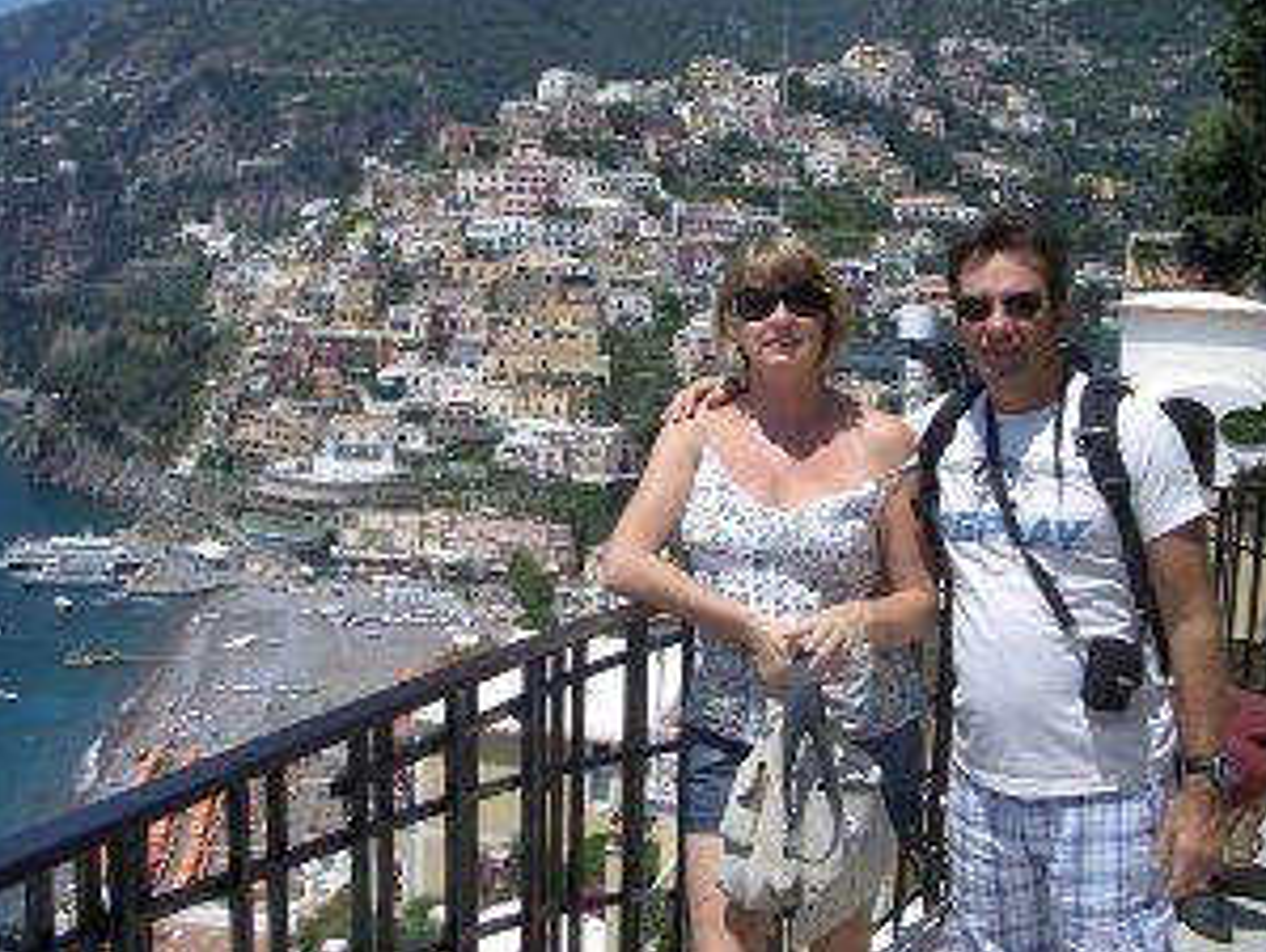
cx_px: 661
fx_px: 1501
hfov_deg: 45.7
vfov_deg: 35.2
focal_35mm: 41
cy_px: 413
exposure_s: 1/800
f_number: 4.3
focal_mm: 5.8
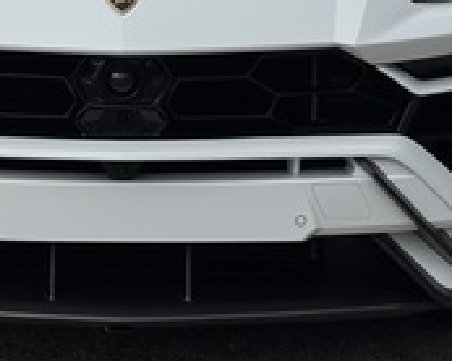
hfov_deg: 16.8
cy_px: -35
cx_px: 125
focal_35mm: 114
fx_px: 1523
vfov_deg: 13.2
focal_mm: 6.76
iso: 64
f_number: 1.78
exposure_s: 1/10526
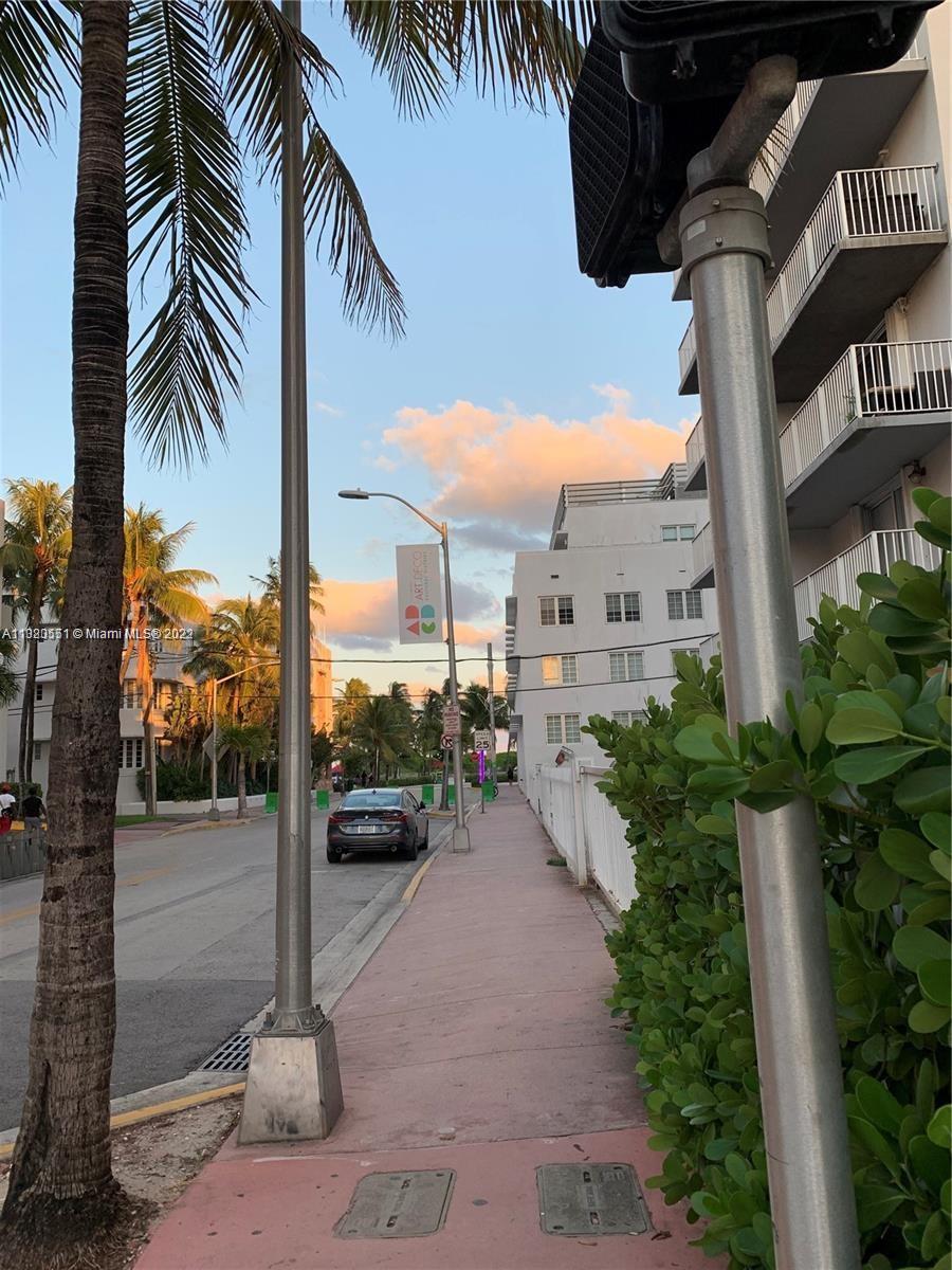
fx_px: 953
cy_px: 635
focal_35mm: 26
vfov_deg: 67.3
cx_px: 476
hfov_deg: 53.1
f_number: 1.8
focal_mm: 4.25
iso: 25
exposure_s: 1/260
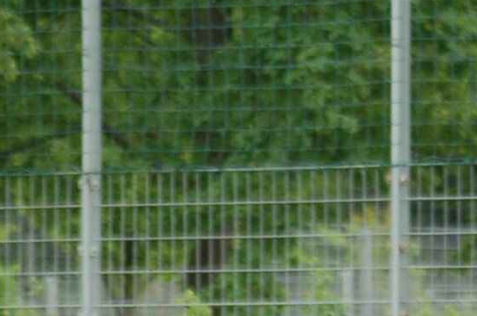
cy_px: 436
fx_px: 10631
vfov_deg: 1.7
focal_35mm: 804
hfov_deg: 2.6
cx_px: 488
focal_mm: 135
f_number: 4.5
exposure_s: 1/800
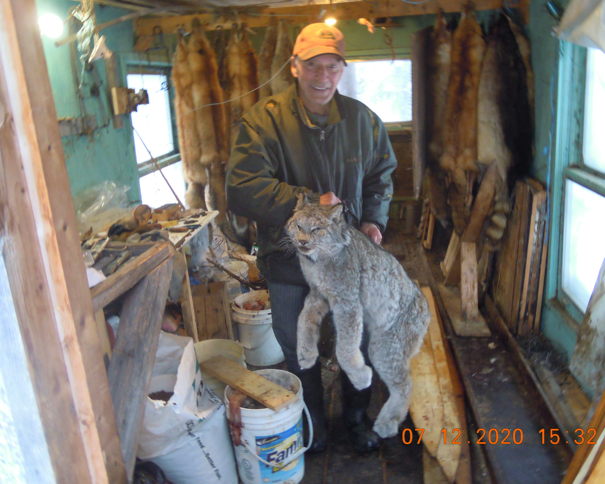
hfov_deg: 58.8
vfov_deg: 48.5
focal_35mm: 30
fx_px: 537
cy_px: 241
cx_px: 295
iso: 360
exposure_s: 1/30
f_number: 2.7
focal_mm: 5
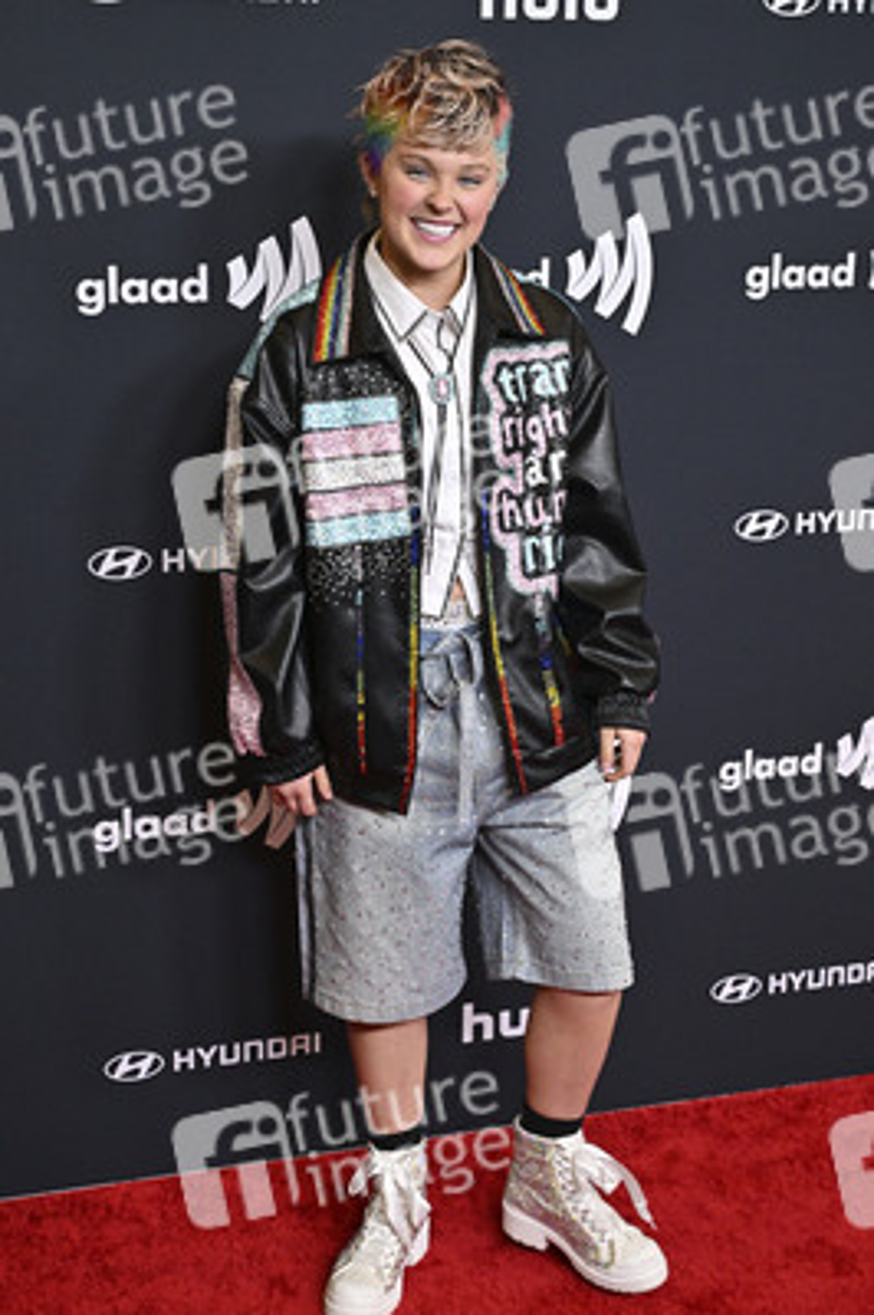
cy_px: 658
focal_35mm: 54
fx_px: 1970
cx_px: 437
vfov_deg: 36.9
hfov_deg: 25.0
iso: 4000
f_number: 5.6
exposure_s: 1/250
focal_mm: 54
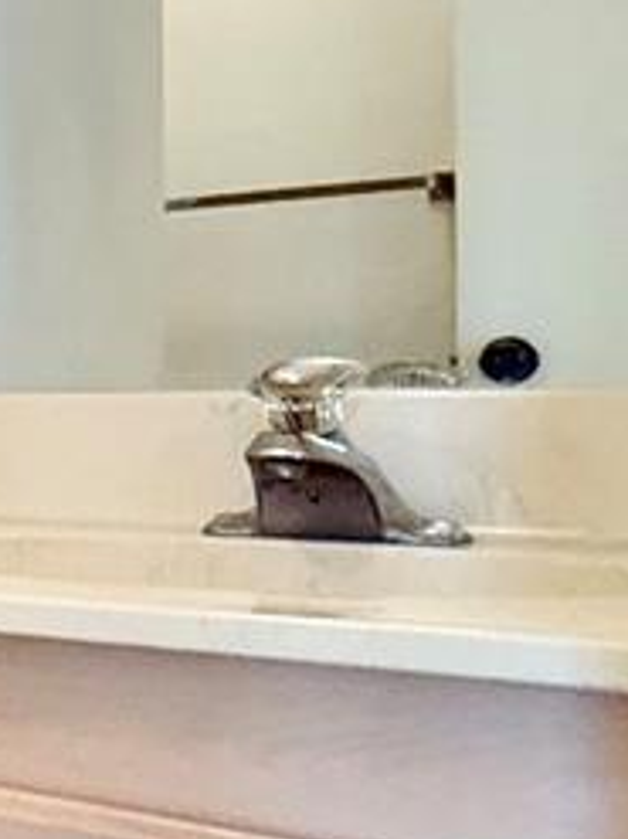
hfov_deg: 15.2
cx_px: -774
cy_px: 370
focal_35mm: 68
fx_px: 1646
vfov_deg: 28.6
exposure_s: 1/60
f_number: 2.2
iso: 320
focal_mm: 2.22
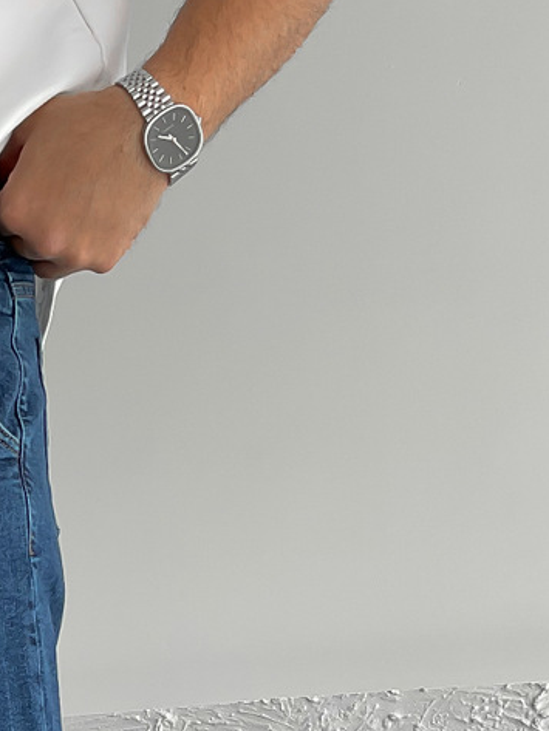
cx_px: -150
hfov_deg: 14.5
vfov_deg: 18.6
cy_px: 946
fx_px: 2071
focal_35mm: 98
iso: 16
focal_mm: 3
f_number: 1.8
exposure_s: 1/130
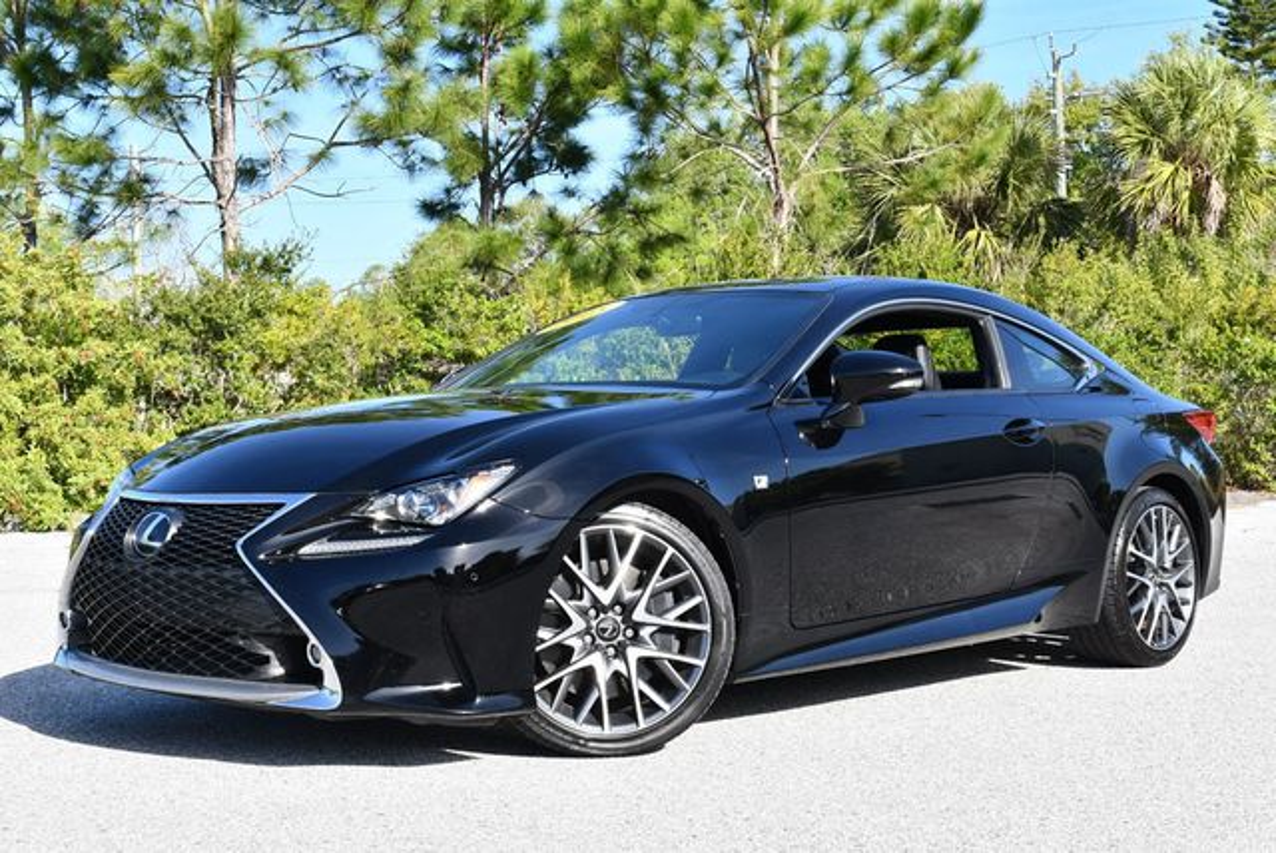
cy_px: 426
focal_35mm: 52
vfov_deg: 26.0
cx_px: 638
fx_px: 1845
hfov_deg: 38.2
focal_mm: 26
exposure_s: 1/250
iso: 200
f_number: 8
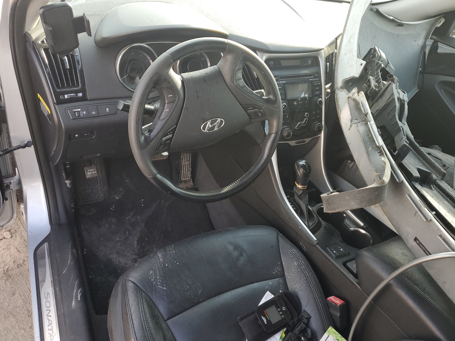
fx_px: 342
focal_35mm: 26
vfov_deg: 53.1
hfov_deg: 67.3
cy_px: 170
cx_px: 228
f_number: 1.5
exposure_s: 1/213
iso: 50
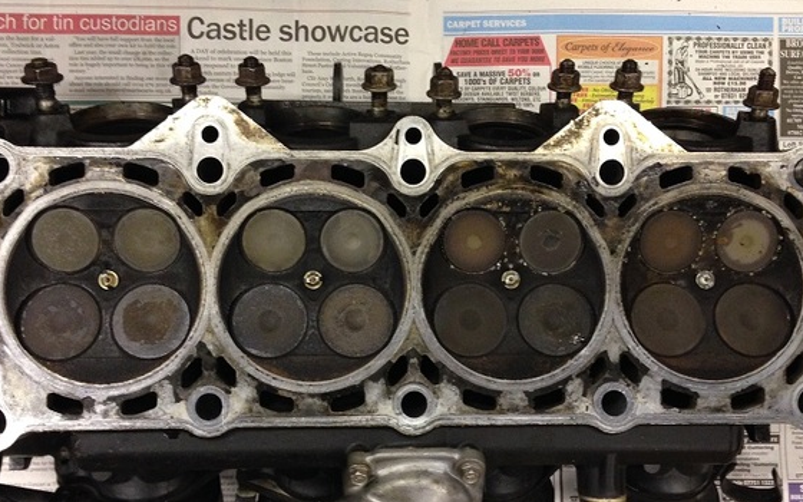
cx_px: 416
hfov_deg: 49.3
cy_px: 267
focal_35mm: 40
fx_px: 875
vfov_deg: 32.0
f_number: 2.4
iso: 250
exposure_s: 1/20
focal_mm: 4.12
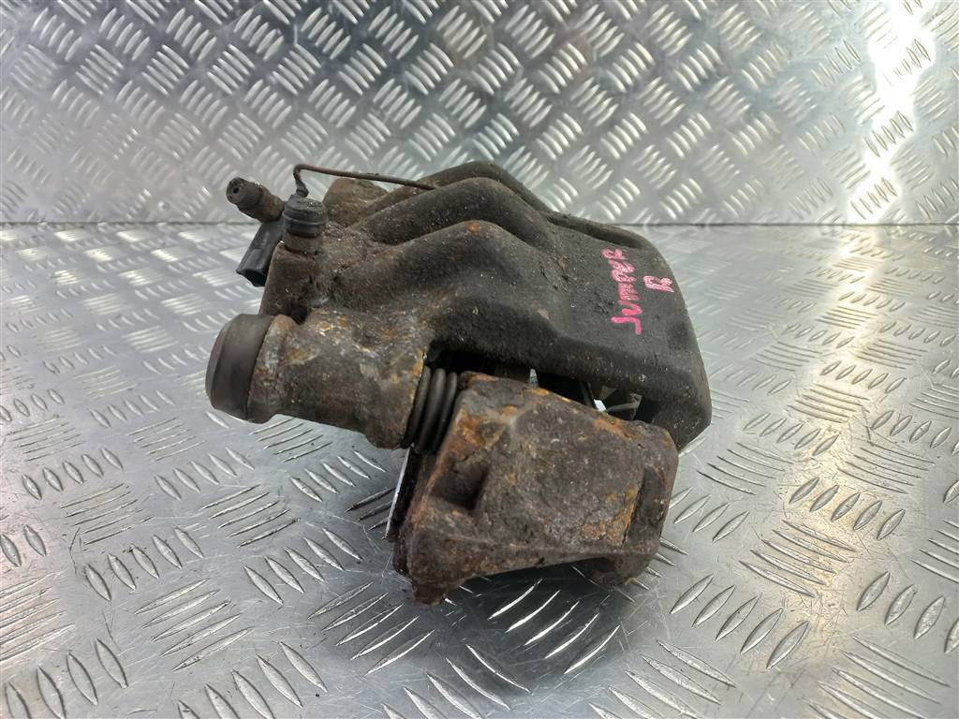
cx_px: 480
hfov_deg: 69.4
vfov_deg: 54.9
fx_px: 693
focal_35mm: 25
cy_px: 360
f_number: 1.8
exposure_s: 1/50
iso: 125
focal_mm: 4.6
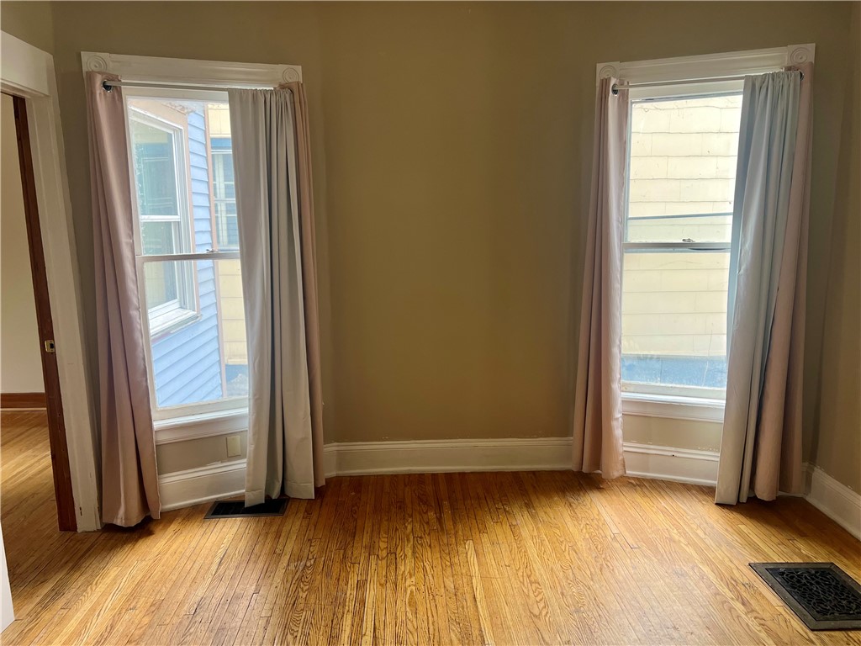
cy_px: 323
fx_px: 647
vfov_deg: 53.1
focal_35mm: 26
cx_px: 430
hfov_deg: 67.3
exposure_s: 1/120
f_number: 1.5
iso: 64
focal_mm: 5.7
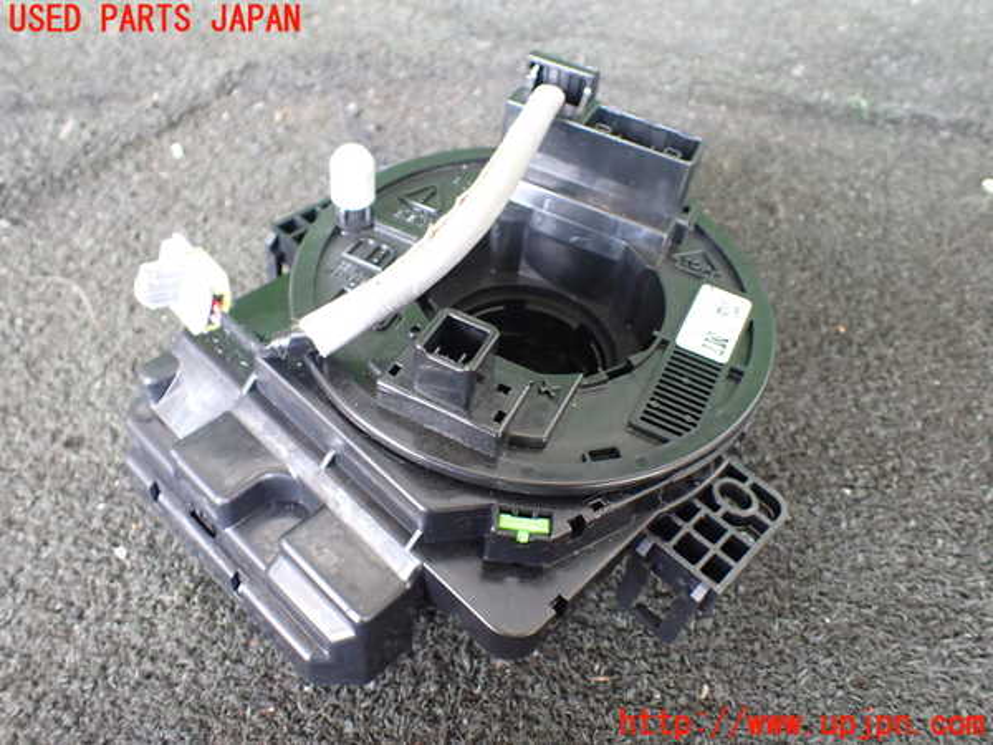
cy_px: 372
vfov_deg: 46.8
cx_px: 496
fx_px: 861
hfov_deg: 60.0
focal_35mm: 30
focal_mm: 5.4
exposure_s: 1/100
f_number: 2.3
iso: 800
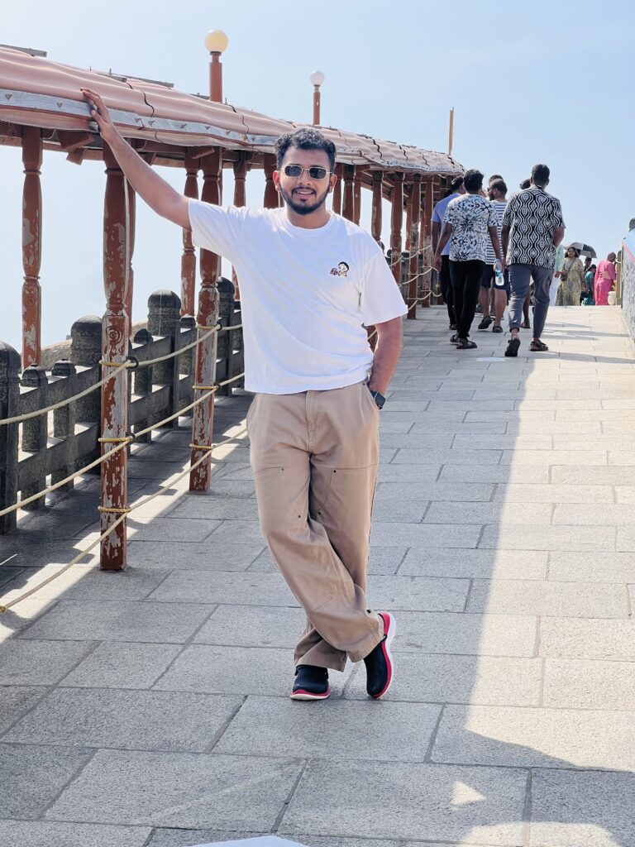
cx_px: 318
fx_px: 1883
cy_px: 424
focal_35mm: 77
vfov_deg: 25.3
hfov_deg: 19.1
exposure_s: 1/350
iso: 32
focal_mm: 9
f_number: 2.8
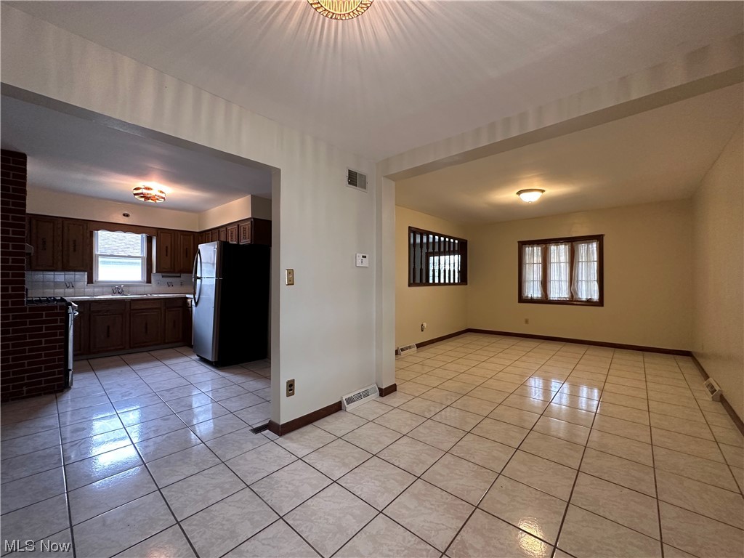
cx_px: 372
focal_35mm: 14
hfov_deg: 102.1
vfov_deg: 85.7
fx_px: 301
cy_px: 279
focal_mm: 2.22
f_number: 2.2
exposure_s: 1/60
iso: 320
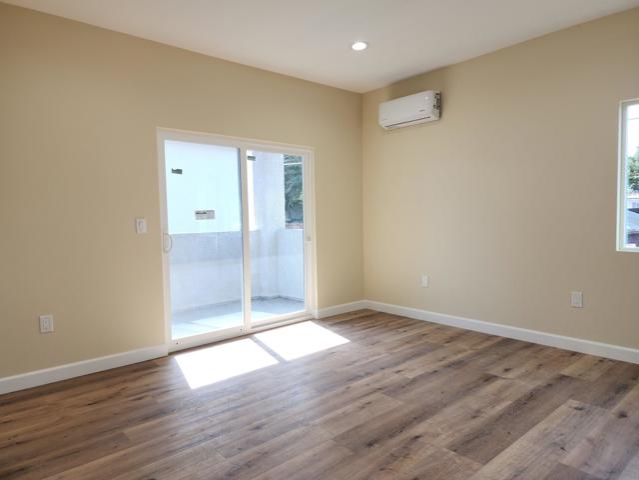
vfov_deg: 58.9
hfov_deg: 73.9
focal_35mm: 23
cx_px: 320
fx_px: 425
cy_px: 240
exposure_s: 1/120
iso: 32
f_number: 1.8
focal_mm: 6.4
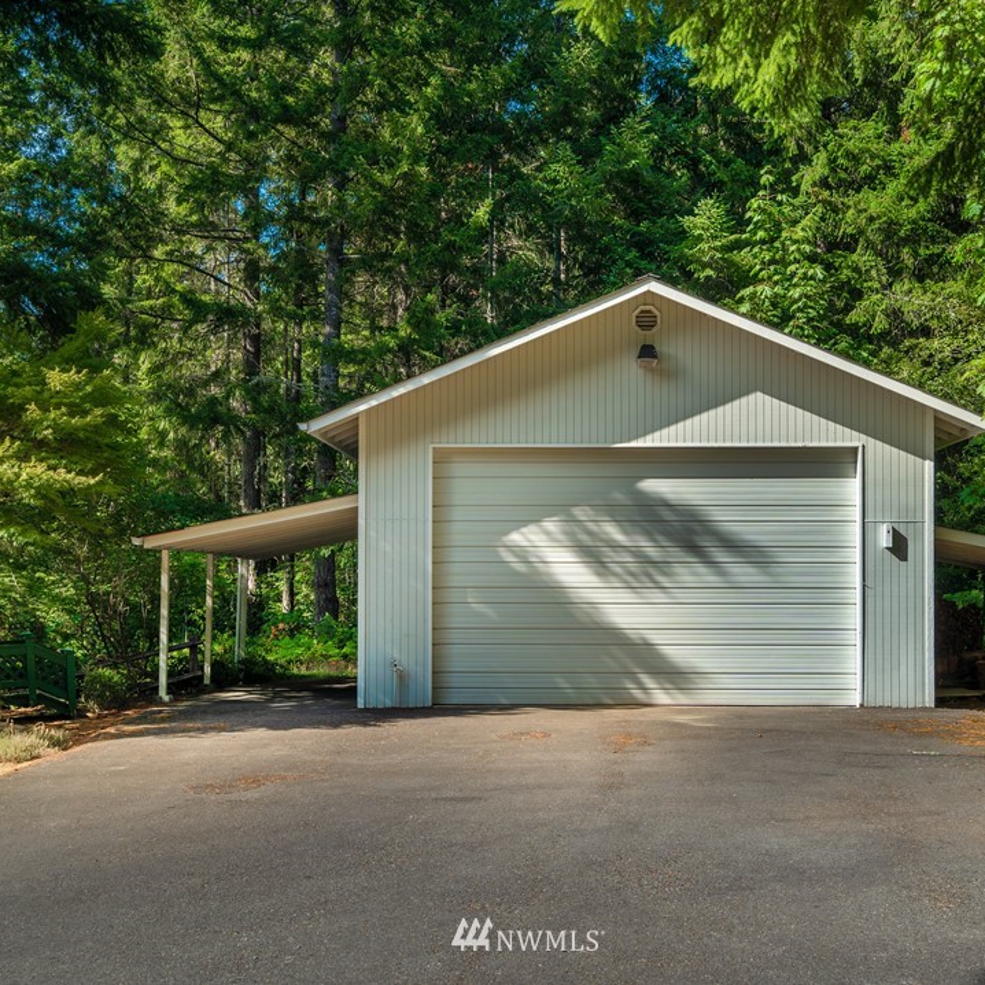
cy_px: 490
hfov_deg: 37.5
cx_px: 528
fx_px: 1449
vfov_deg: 37.6
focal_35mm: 45
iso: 100
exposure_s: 1/80
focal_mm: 35
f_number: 6.3
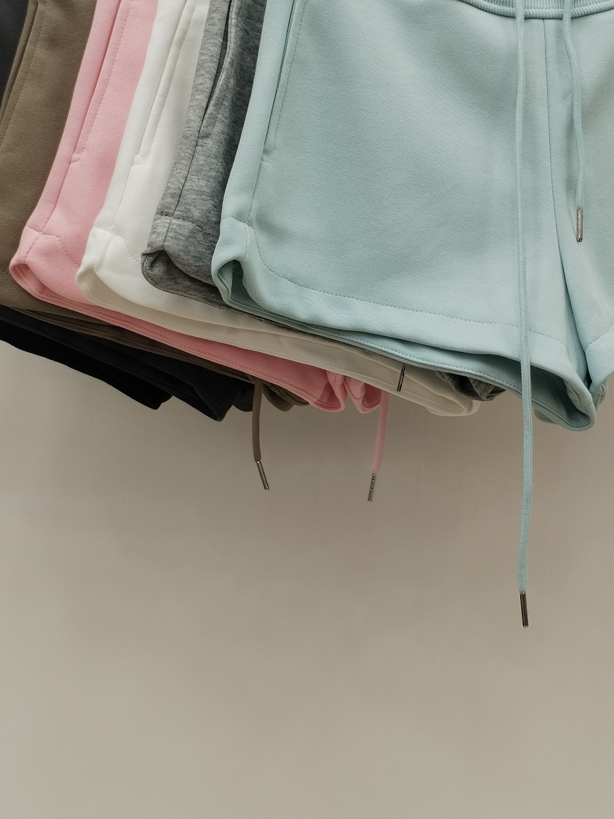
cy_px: 302
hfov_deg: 31.5
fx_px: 1088
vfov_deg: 40.9
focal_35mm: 46
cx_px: 356
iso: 164
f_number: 1.8
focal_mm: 4.75
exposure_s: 1/100
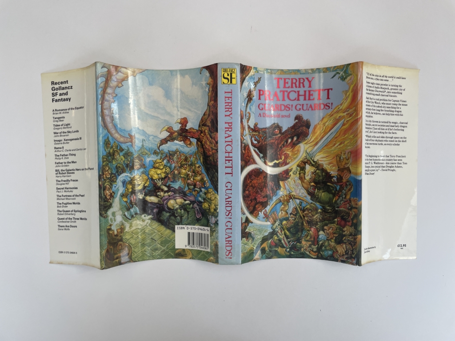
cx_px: 228
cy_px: 170
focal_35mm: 26
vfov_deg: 53.1
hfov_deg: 67.3
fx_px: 342
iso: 32
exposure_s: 1/535
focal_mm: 4.2
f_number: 1.6
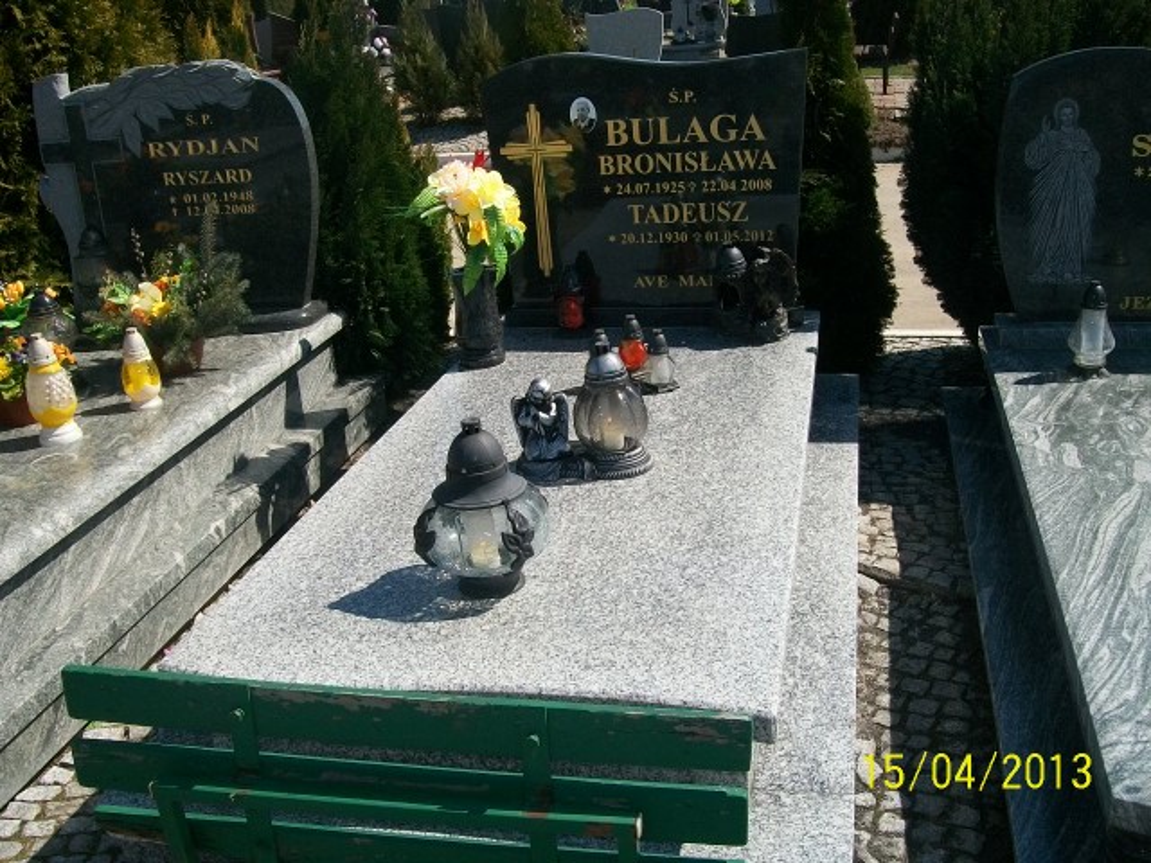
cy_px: 432
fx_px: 1197
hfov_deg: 51.4
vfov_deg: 39.7
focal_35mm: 36
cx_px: 576
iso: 80
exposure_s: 1/640
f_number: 4.8
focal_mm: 6
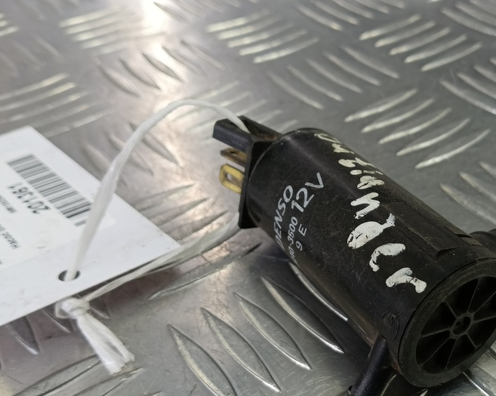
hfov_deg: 49.7
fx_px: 514
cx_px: 365
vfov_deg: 42.0
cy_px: 239
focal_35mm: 35
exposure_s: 1/50
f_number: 1.6
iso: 113
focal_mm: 4.11
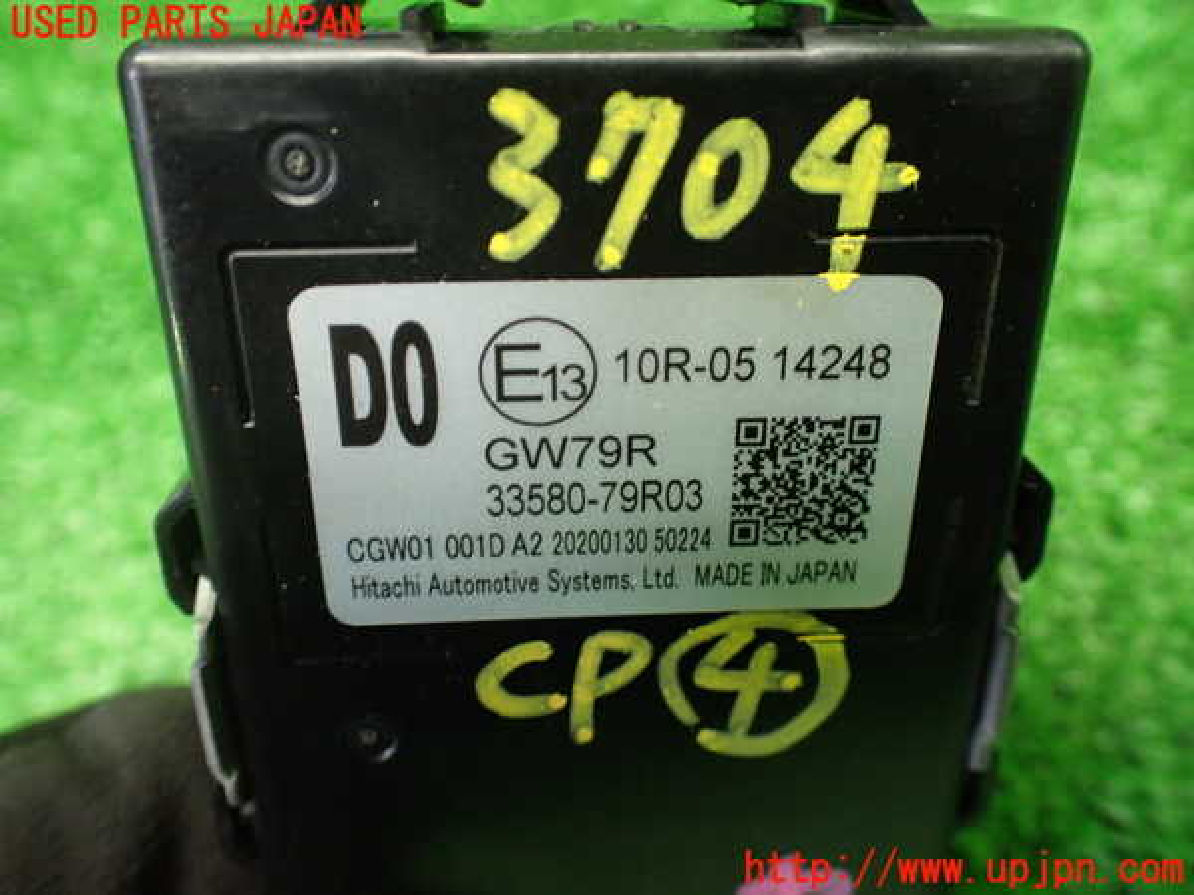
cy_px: 448
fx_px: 1035
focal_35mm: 30
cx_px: 597
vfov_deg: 46.8
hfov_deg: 60.0
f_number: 2.3
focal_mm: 5.4
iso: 800
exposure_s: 1/60
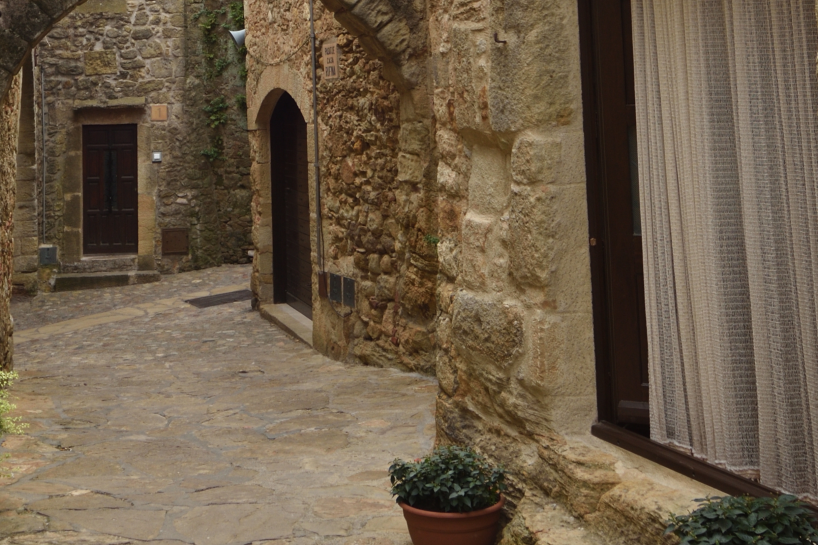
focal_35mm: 89
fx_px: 2022
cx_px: 175
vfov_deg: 15.0
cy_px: -36
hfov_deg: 22.6
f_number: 5
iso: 160
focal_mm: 24
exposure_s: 1/100
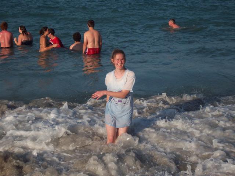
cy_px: 88
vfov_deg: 16.1
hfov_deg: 21.3
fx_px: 625
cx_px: 118
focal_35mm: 92
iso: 80
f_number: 9.5
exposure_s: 1/328
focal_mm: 15.3
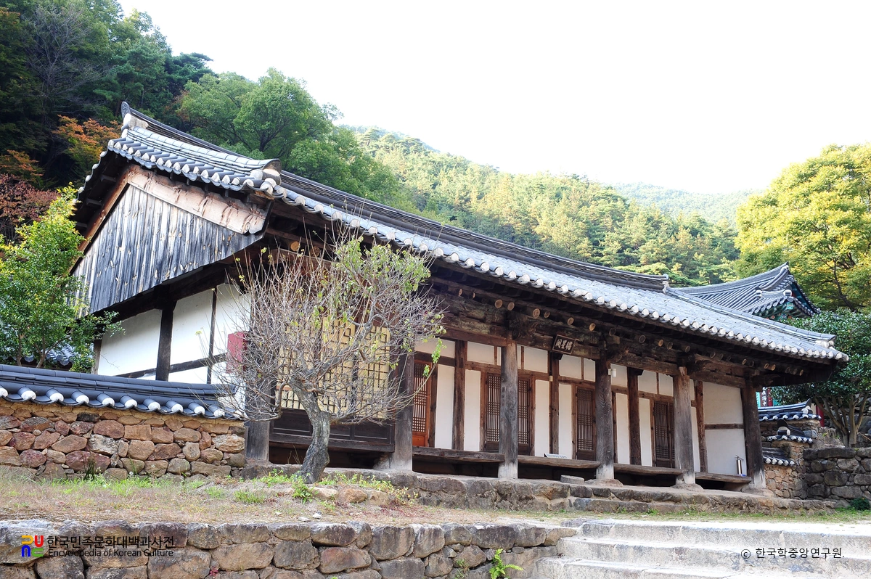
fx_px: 870
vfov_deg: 36.8
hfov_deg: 53.2
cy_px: 290
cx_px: 436
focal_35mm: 36
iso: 200
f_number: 22
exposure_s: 1/4
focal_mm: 36
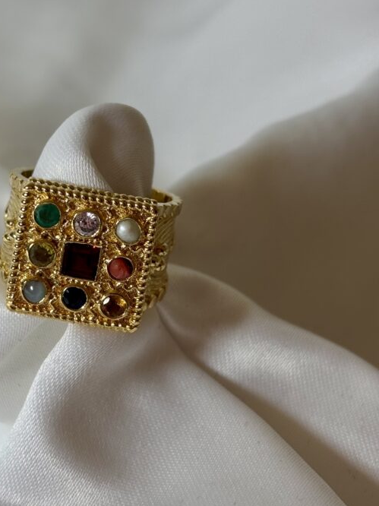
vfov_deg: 24.4
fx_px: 1169
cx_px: 99
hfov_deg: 18.3
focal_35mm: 80
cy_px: 266
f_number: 1.6
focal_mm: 5.96
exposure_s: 1/107
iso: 25
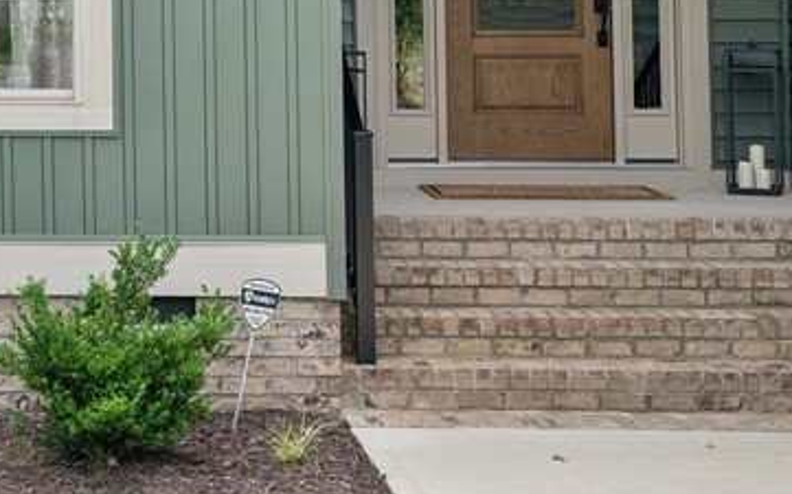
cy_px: -96
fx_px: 1984
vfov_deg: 13.8
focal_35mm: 92
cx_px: -140
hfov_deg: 21.1
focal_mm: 30
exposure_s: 1/200
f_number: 6.3
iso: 250
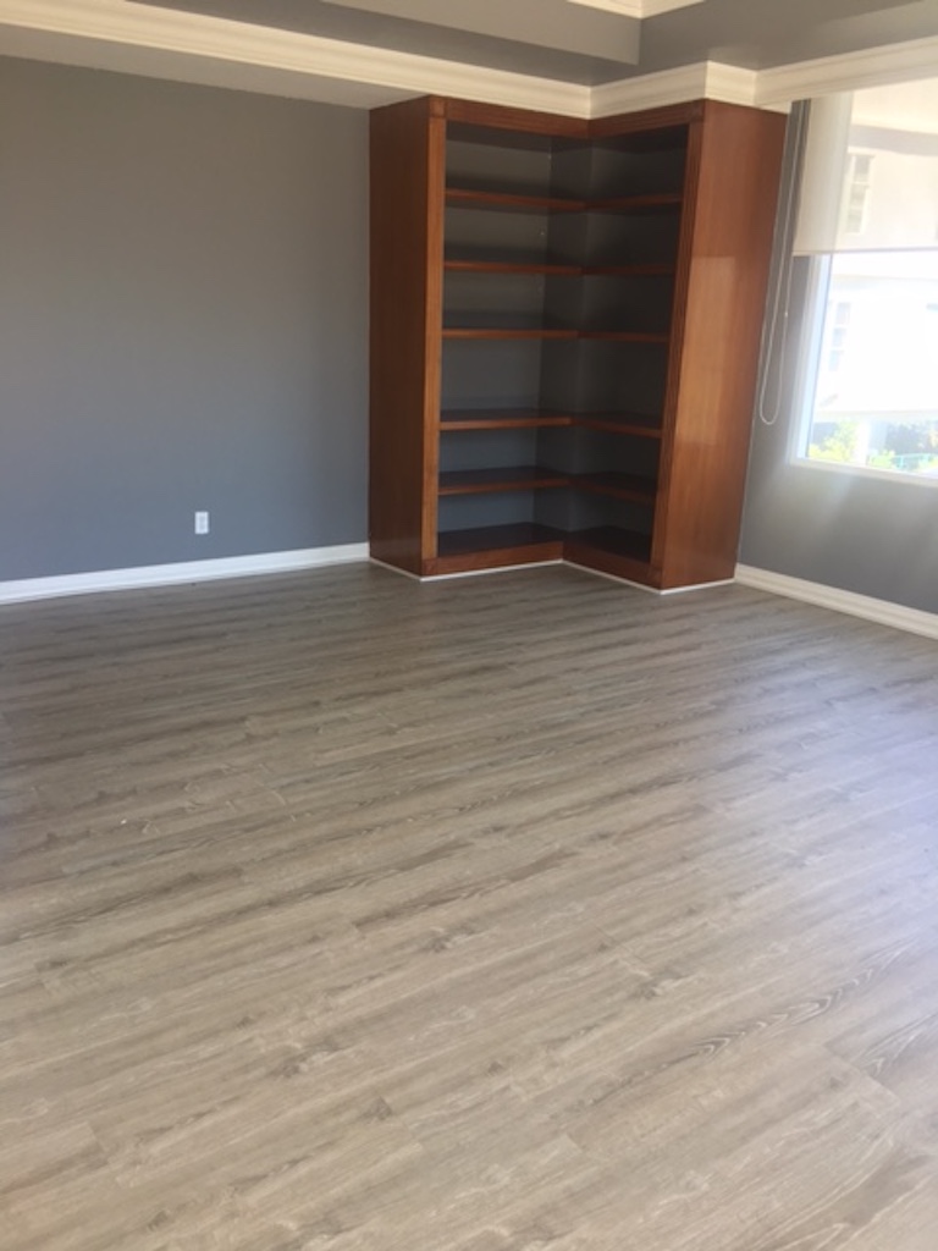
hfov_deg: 48.2
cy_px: 626
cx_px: 469
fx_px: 1048
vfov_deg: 61.7
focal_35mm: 29
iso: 32
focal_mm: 4.15
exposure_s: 1/60
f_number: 2.2
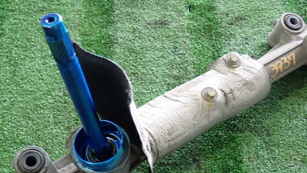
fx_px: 423
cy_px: 93
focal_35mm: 52
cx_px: 147
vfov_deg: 23.1
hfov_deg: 39.8
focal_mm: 7.31
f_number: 2.8
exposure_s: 1/40
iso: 200
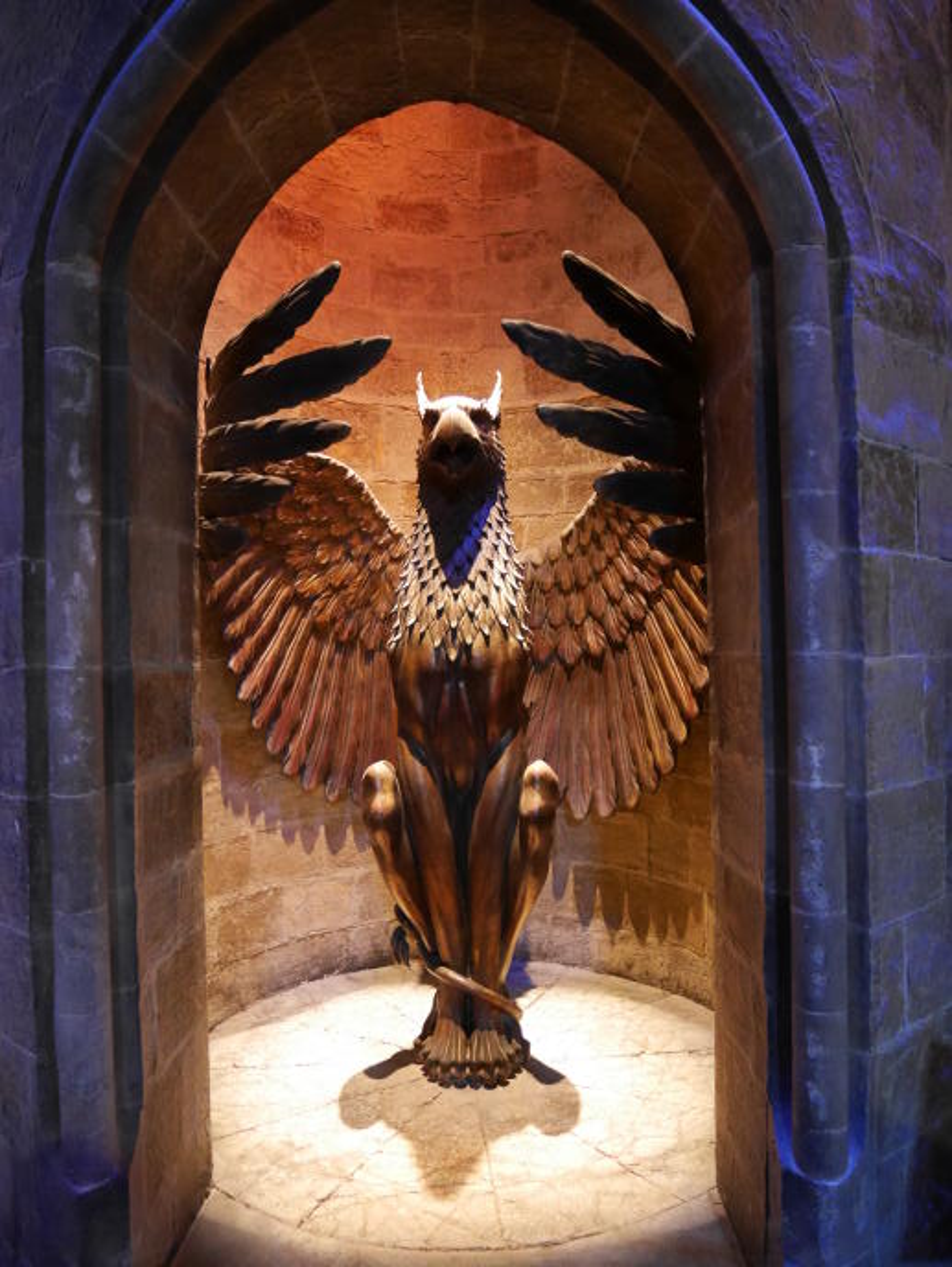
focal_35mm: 24
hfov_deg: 56.9
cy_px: 634
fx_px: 879
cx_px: 476
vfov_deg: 71.6
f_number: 3.5
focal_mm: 12
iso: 3200
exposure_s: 1/60
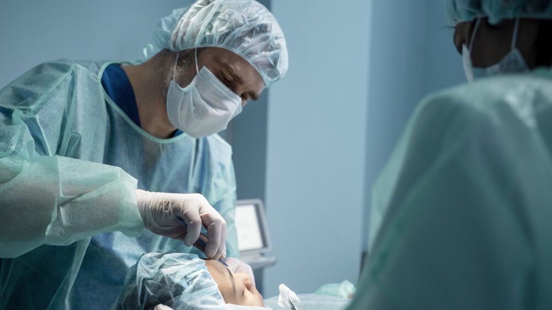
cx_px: 273
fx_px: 644
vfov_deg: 27.1
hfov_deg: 46.4
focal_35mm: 44
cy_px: 177
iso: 1600
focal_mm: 41
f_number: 3.5
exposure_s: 1/200
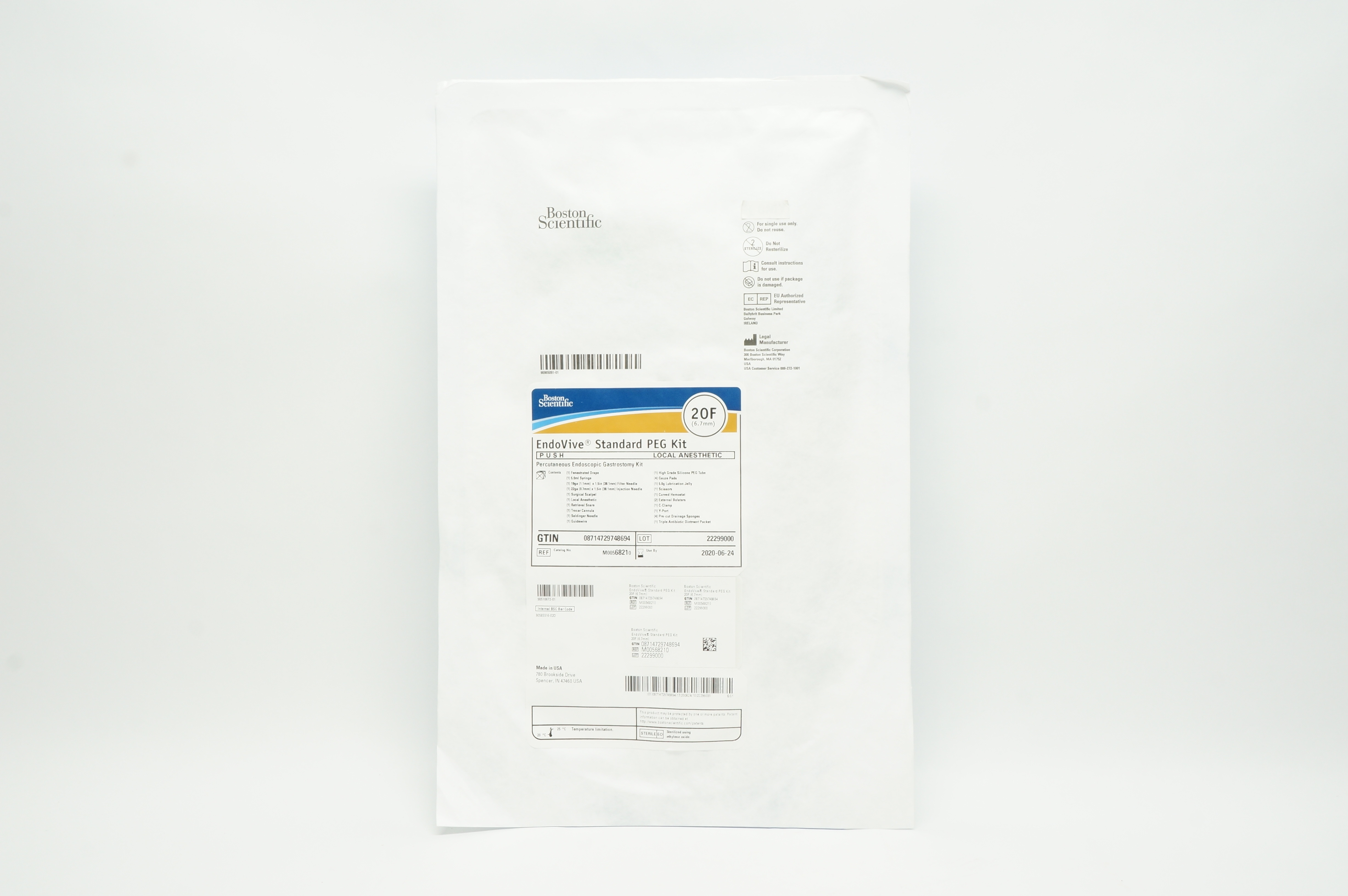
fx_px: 1347
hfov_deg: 53.2
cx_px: 674
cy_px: 448
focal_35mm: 36
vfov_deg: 36.8
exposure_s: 1/13
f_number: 13
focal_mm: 24
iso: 400
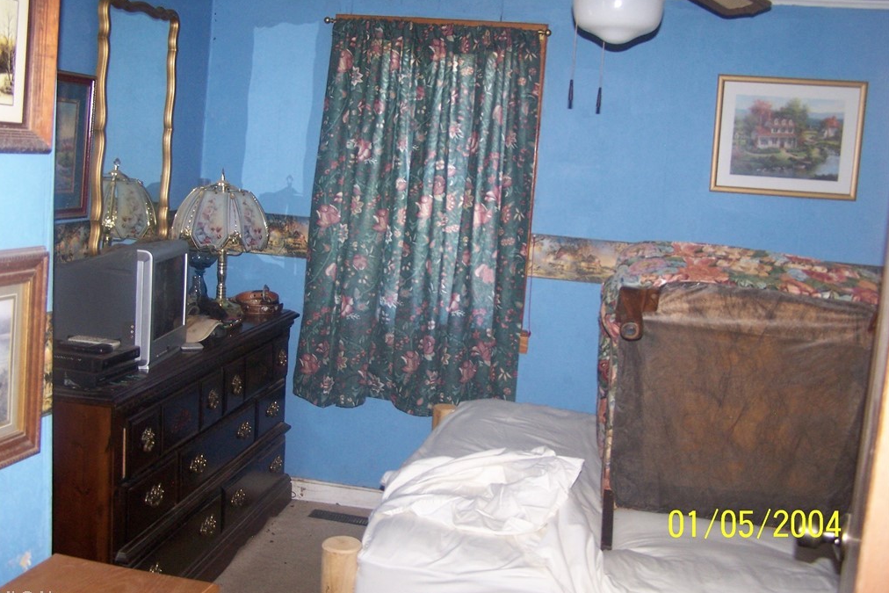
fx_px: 988
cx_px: 441
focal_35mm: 40
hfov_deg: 48.5
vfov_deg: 33.4
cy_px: 276
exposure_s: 1/60
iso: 140
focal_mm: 6.3
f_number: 2.8
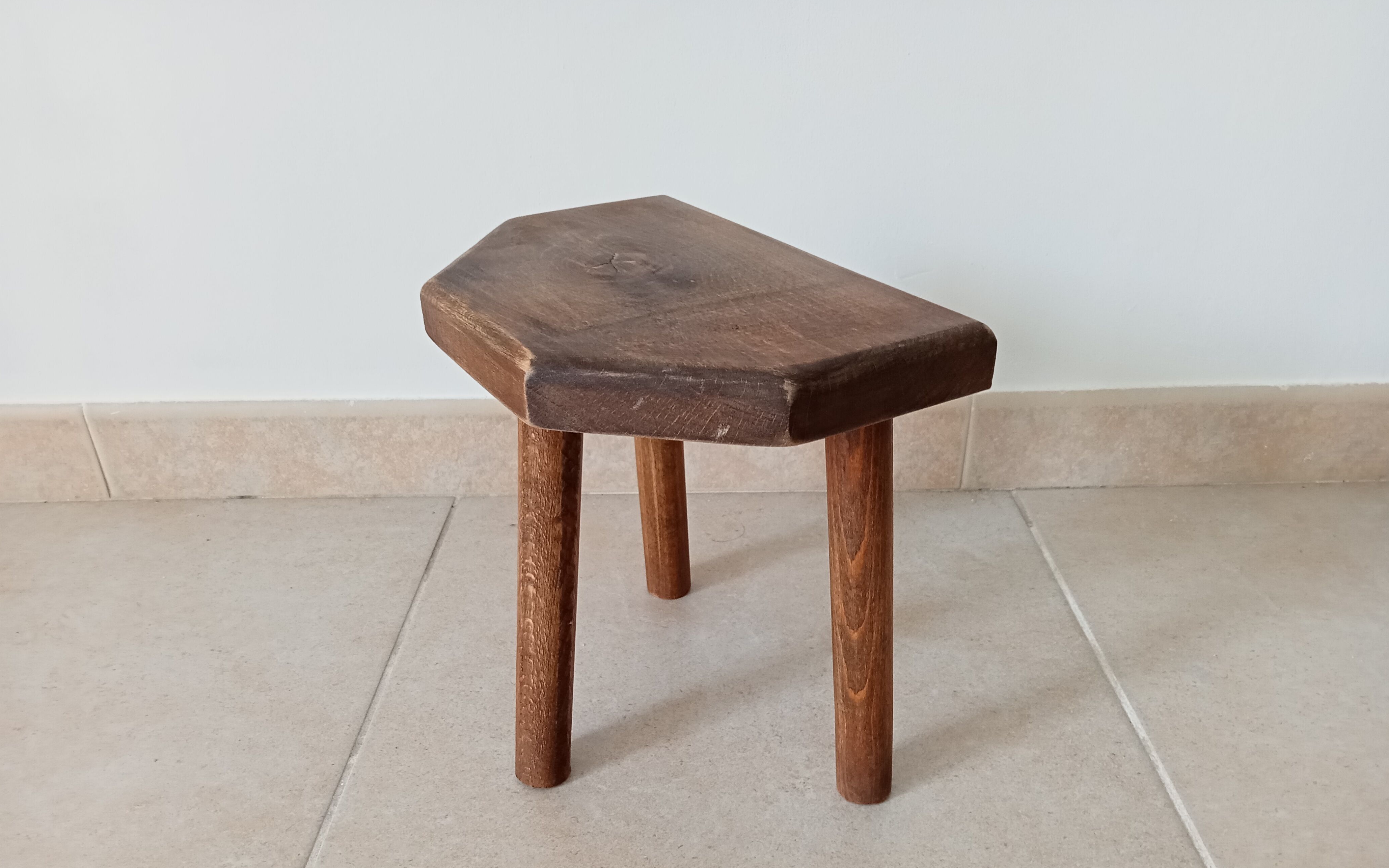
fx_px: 1136
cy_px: 522
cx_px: 695
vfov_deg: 41.6
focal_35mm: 30
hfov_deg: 62.9
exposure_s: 1/33.3
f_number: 2.2
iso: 360
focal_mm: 3.46
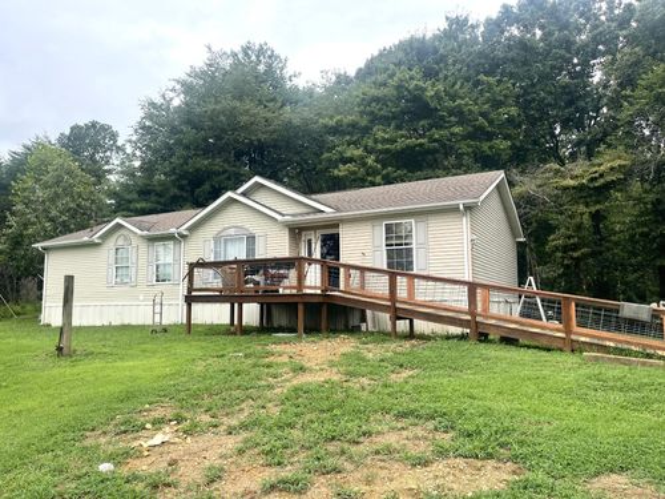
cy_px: 250
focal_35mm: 25
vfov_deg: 54.9
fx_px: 480
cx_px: 332
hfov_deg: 69.4
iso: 32
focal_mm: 5.1
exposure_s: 1/2083
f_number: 1.6
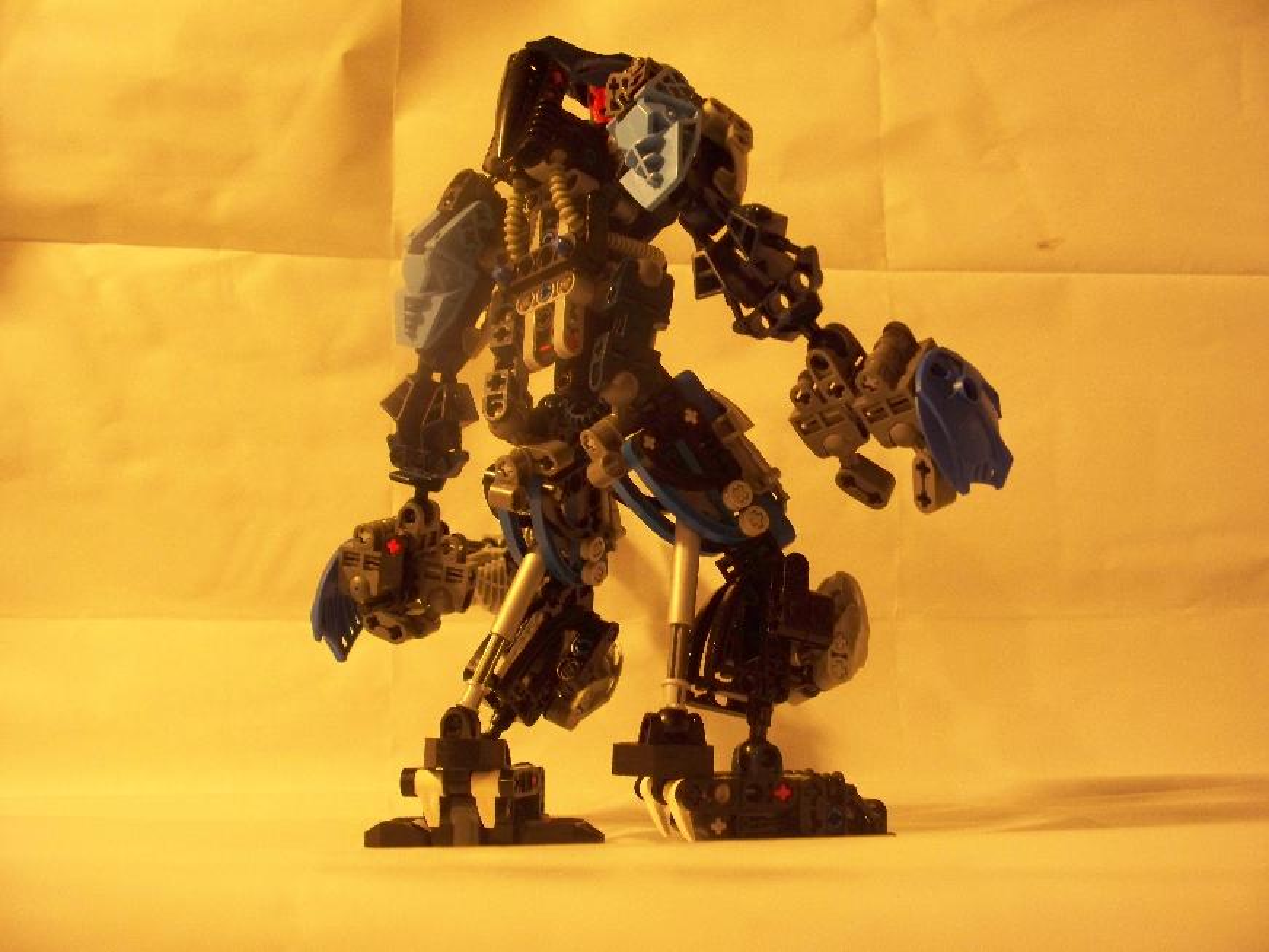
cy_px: 476
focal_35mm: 46
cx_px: 634
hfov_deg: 41.2
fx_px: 1686
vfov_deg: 31.5
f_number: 2.9
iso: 320
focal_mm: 9.86
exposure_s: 1/30
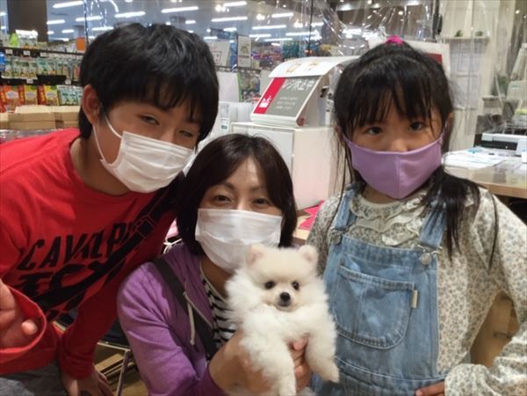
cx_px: 264
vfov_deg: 45.4
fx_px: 472
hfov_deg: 58.4
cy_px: 198
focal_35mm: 31
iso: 50
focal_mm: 3.3
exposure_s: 1/30
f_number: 2.4
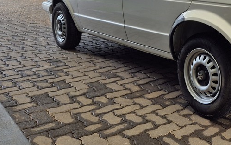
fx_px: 315
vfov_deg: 24.6
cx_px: 211
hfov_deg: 37.5
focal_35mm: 50
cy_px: -1
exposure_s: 1/111
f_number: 1.8
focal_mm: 5.4
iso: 25
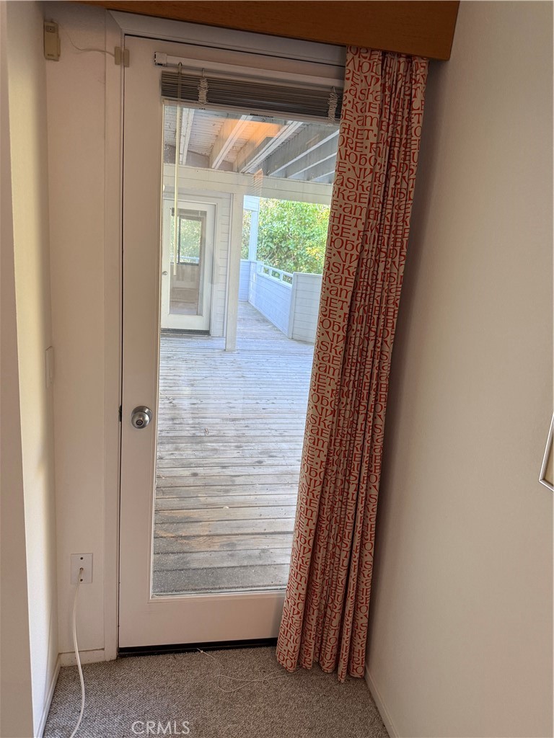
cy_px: 369
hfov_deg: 56.8
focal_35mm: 24
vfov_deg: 71.6
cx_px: 277
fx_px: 512
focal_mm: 6.76
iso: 200
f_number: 1.78
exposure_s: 1/60
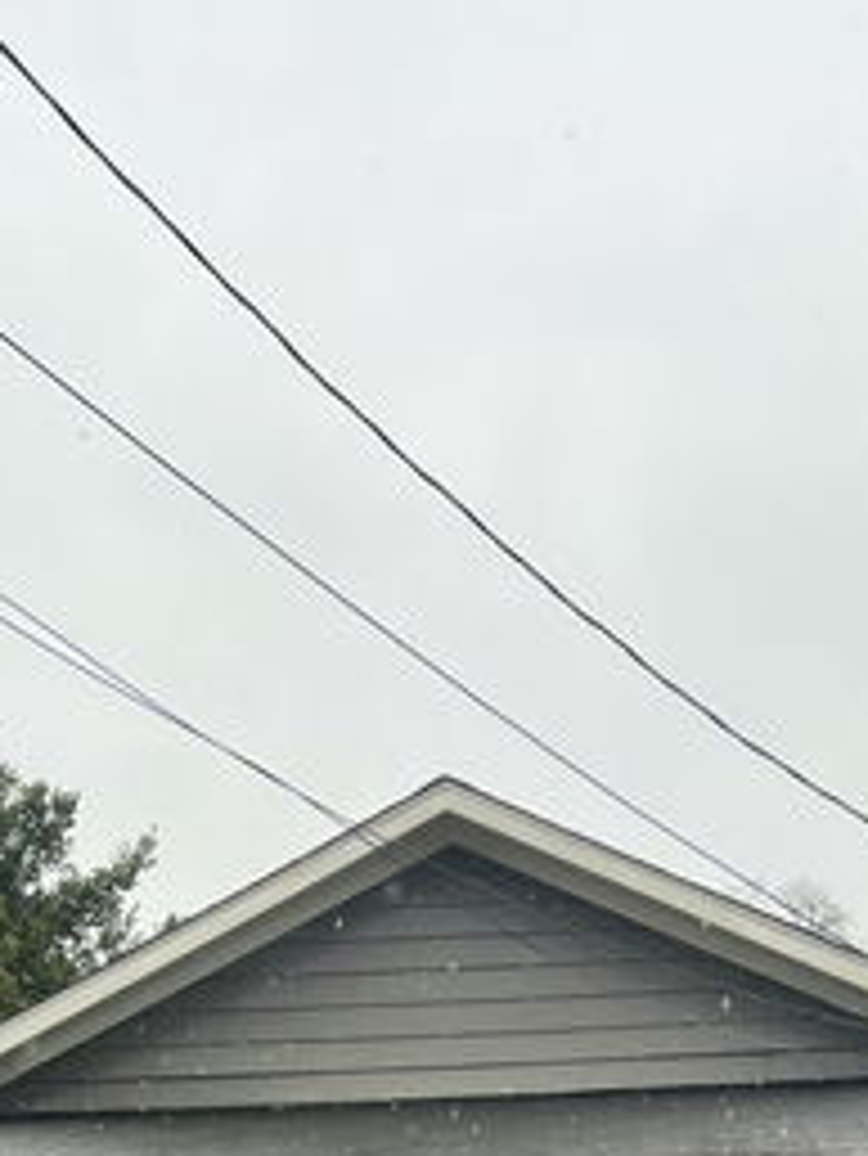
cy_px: 1493
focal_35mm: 69
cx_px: 499
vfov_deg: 24.6
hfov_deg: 21.3
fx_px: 2305
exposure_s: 1/404
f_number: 1.5
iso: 50
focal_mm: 5.7
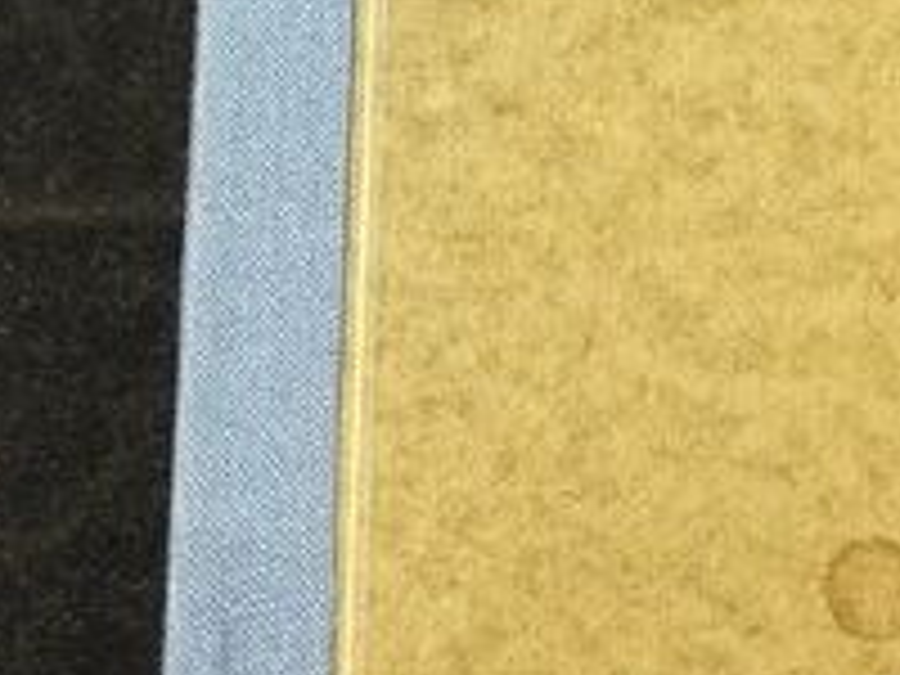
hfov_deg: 11.5
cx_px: 1048
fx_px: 4394
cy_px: -58
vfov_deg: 8.7
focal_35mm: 169
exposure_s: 1/25
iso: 200
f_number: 3.9
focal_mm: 7.9
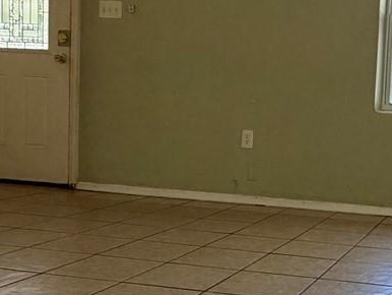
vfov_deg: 25.2
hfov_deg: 30.8
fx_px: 657
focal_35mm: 58
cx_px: 391
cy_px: 169
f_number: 2.2
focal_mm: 2.22
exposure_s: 1/121
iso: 250
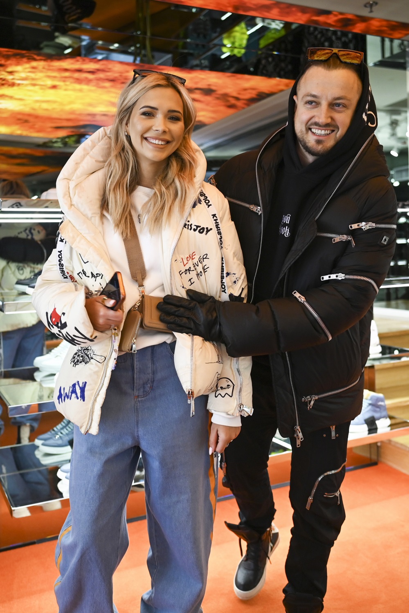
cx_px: 204
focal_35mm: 20
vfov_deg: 84.0
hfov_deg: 61.9
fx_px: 341
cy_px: 306
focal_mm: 20
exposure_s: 1/400
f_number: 1.8
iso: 400
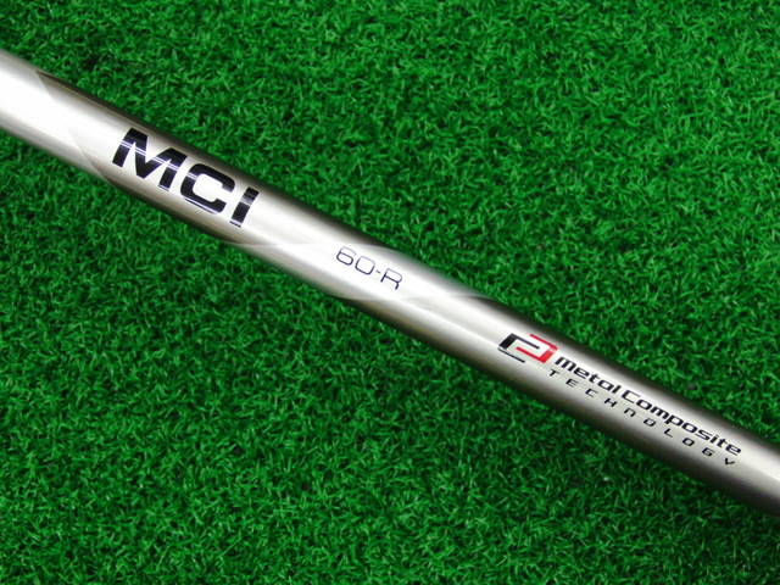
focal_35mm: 43
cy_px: 292
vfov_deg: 33.6
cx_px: 390
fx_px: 969
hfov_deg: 43.9
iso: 400
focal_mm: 7.54
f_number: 3.7
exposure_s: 1/40
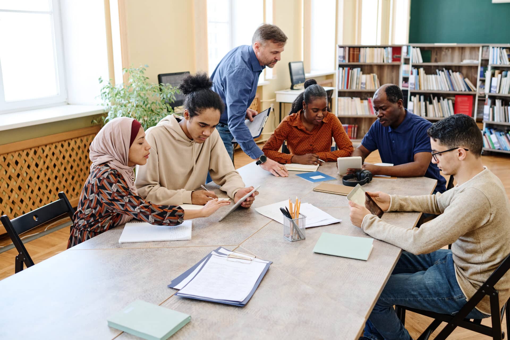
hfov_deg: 54.4
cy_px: 170
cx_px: 255
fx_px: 496
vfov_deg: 37.9
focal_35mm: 35
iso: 800
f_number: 3.2
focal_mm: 35
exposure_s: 1/200
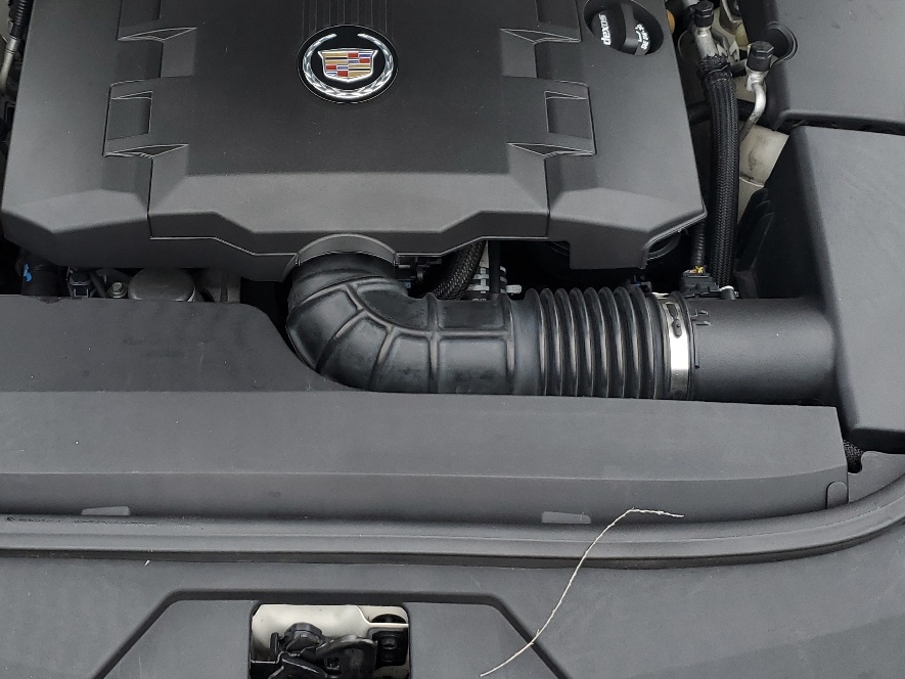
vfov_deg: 30.8
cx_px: 320
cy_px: 295
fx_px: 1229
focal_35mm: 47
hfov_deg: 40.1
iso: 50
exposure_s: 1/156
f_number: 1.5
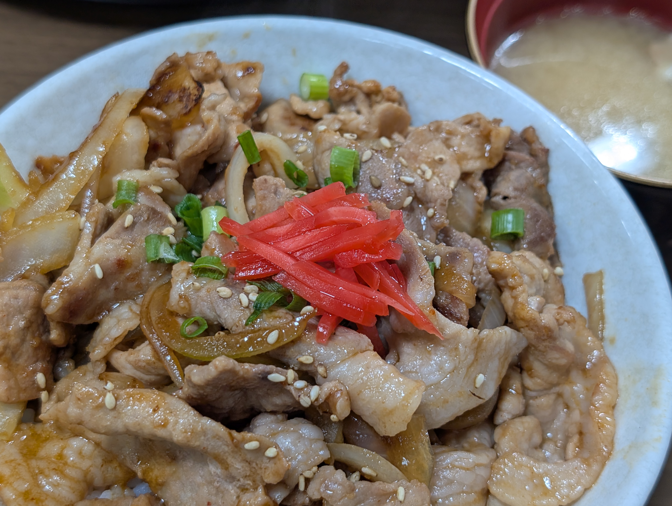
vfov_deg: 29.7
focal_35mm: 49
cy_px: 253
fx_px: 953
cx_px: 336
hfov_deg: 38.9
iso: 33
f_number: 1.68
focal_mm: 6.9
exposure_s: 1/30
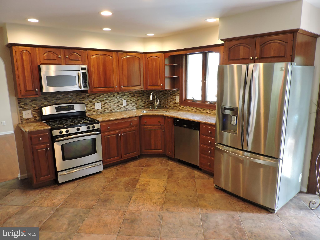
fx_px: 222
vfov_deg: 56.8
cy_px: 120
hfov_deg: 71.6
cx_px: 160
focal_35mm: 24
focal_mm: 4.3
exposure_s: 1/30
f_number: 3
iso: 320
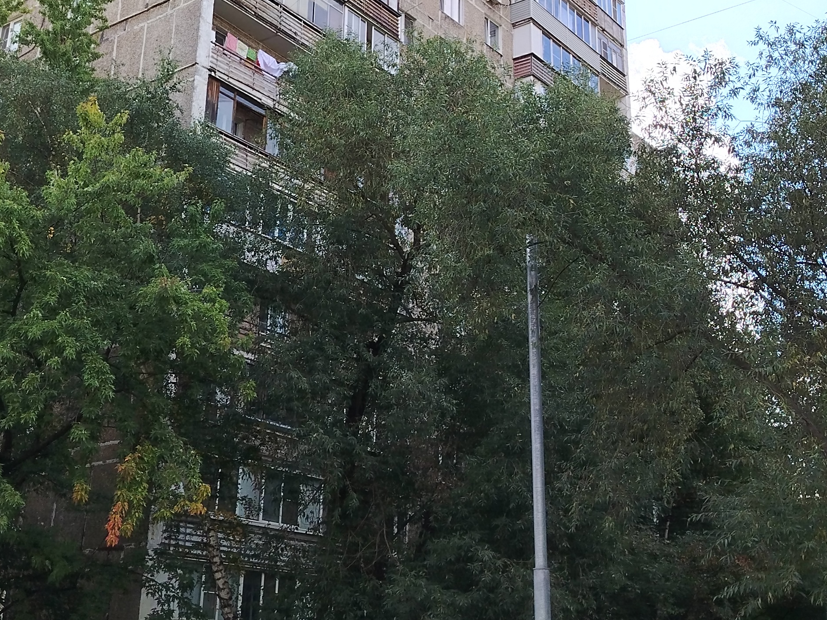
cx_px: 439
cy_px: 194
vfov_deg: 28.3
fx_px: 1219
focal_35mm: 51
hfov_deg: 37.5
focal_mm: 5.25
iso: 100
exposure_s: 1/669
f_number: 1.75
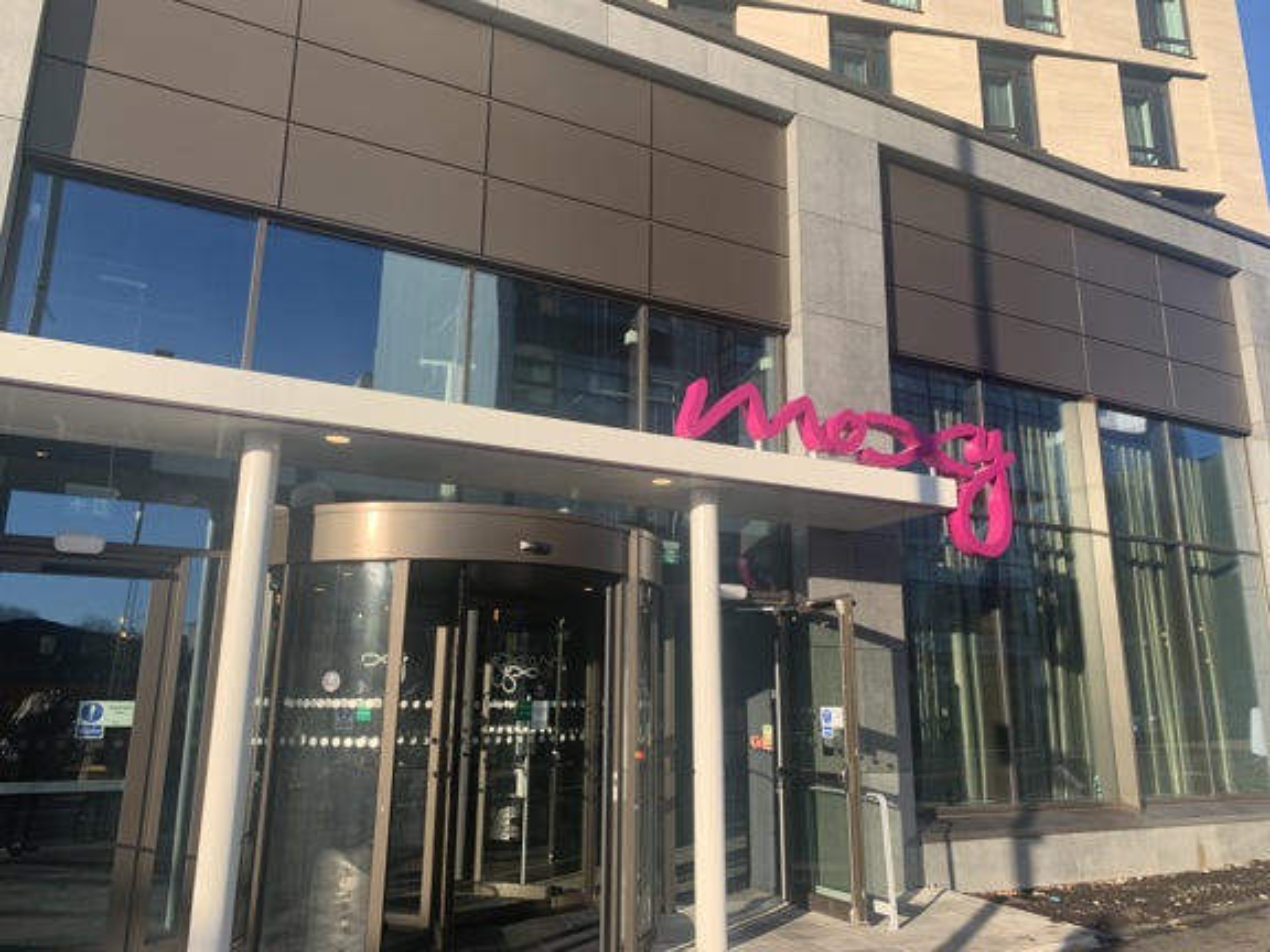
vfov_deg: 53.1
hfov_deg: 67.3
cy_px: 476
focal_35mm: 26
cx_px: 635
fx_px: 954
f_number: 1.8
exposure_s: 1/962
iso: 25
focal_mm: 4.25
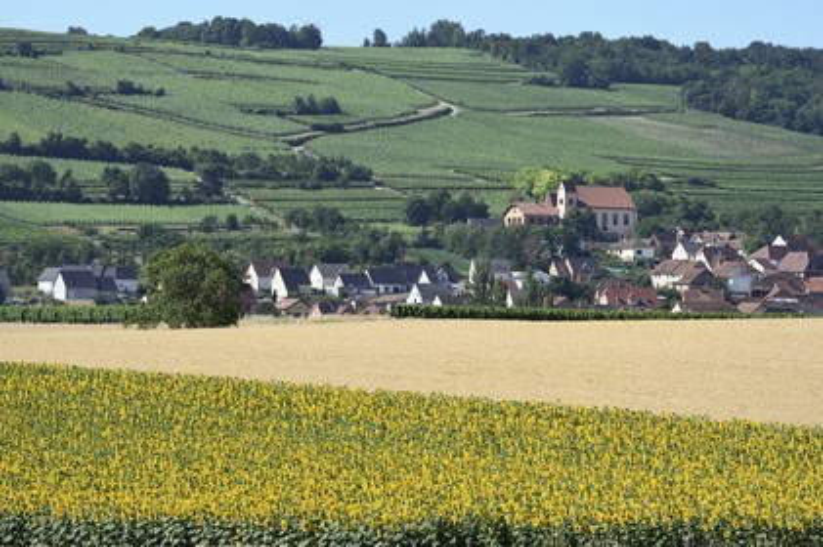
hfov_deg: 10.8
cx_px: 412
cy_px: 274
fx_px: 4340
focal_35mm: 190
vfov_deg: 7.2
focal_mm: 190
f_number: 7.1
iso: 200
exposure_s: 1/500
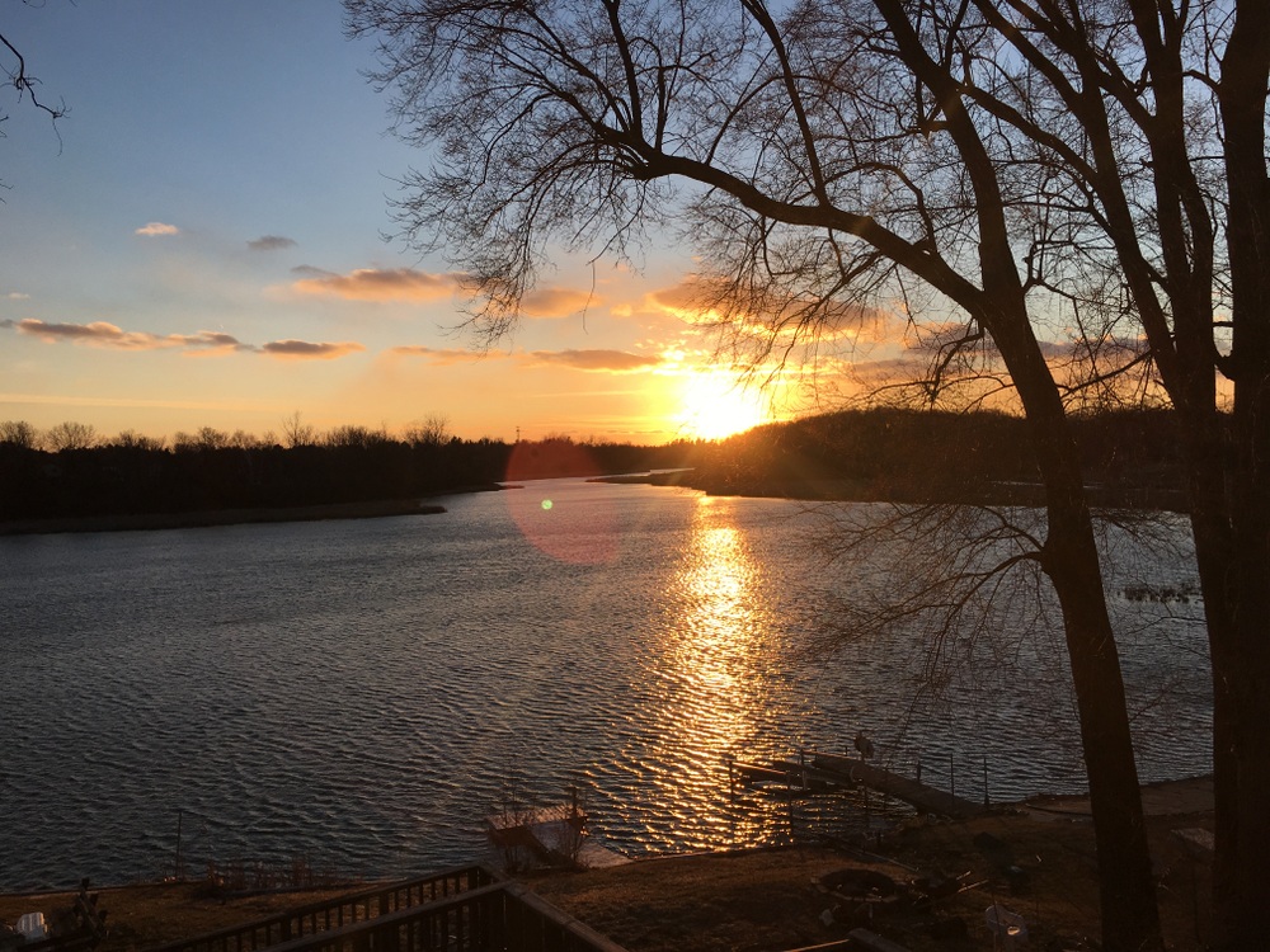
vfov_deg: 48.2
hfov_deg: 61.7
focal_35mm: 29
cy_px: 476
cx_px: 635
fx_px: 1064
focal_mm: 4.15
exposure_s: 1/1131
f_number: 2.2
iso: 25
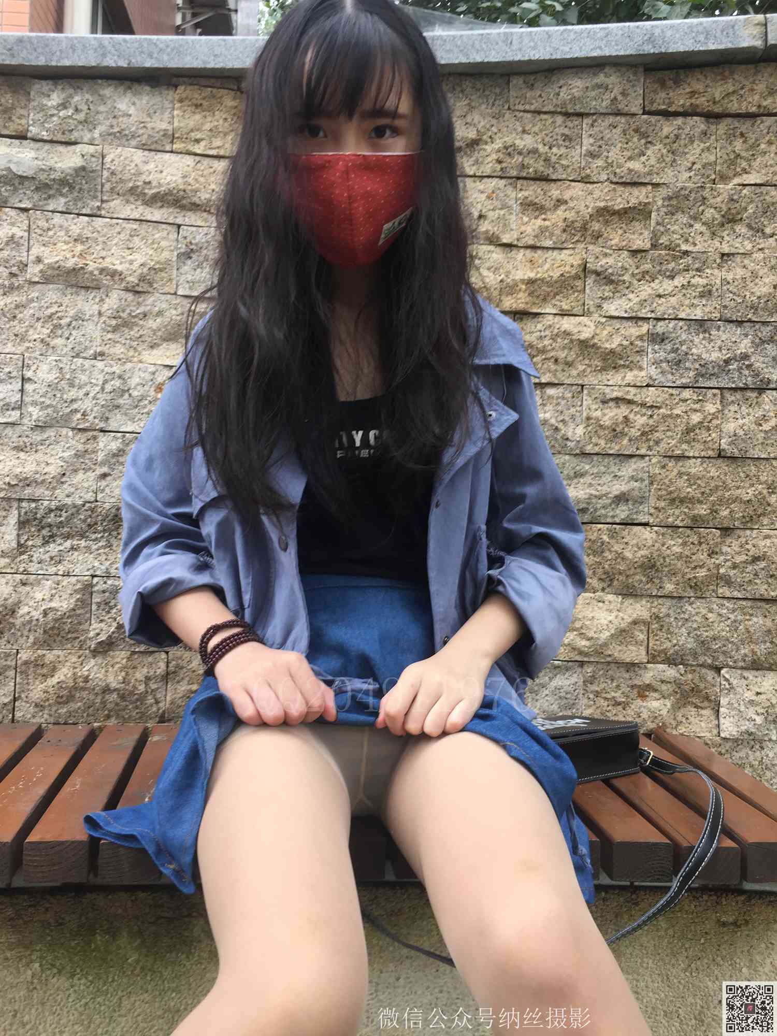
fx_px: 868
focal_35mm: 29
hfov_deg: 48.2
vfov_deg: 61.7
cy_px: 518
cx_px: 388
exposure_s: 1/60
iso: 32
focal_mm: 4.15
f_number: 2.2
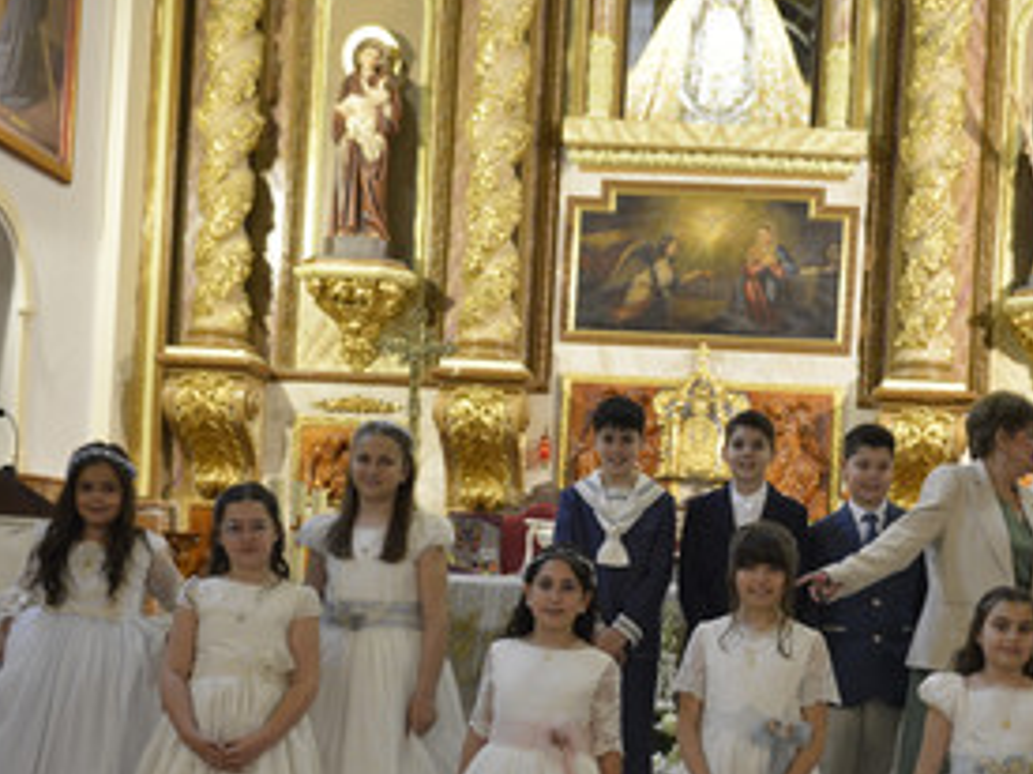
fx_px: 1670
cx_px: 657
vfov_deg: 25.7
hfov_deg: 34.2
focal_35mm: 56
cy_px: 597
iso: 2500
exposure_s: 1/200
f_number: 3.2
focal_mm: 32
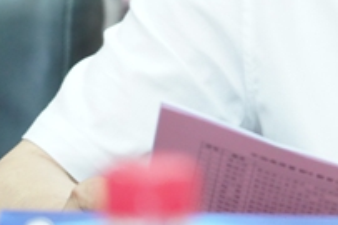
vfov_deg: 4.1
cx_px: 498
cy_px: -114
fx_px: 3143
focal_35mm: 335
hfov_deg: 6.1
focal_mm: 85
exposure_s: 1/80
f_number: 4
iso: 2000
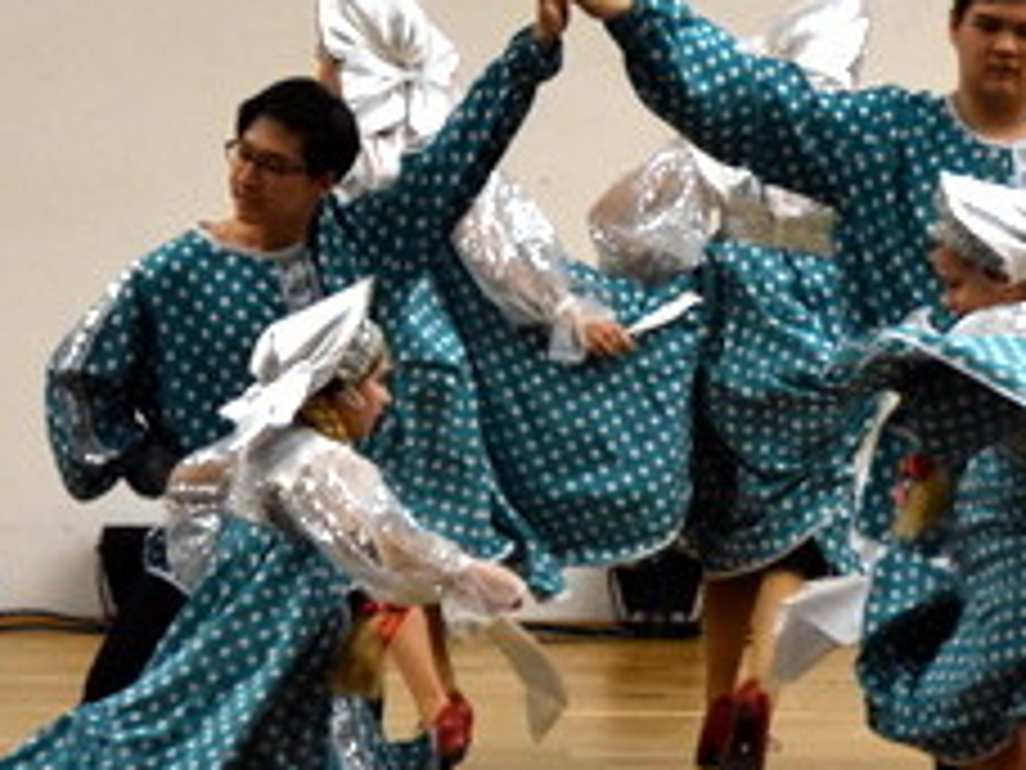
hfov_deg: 4.4
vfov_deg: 3.3
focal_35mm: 455
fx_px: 13486
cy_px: -50
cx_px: 850
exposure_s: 1/250
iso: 2200
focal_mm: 90
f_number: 5.3
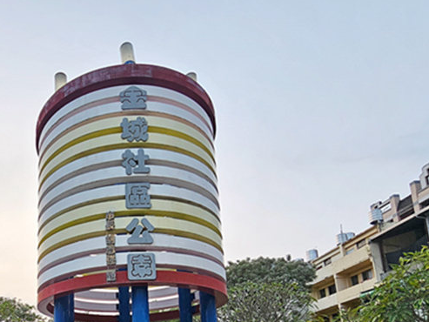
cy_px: 318
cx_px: 89
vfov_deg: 44.2
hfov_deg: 60.3
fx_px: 335
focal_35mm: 27
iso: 64
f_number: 2.2
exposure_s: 1/120
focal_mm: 2.2
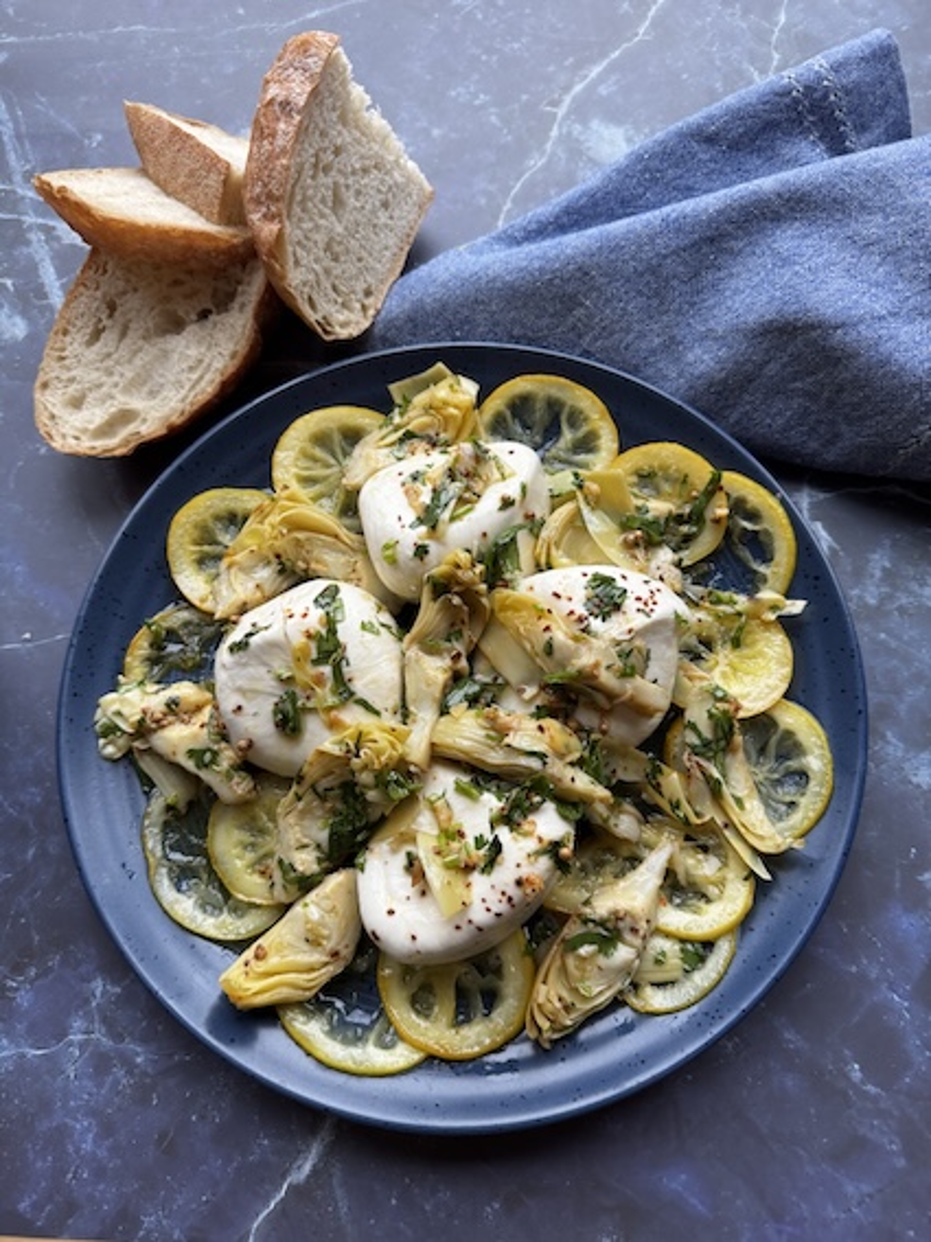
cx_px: 466
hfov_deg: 56.8
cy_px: 621
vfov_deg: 71.6
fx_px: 861
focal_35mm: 24
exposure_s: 1/120
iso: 200
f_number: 1.78
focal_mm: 6.76
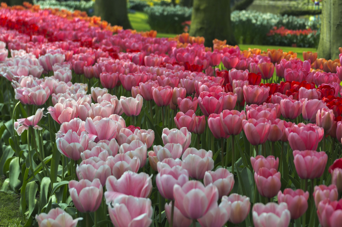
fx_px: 783
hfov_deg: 24.6
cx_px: 171
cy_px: 114
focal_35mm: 82
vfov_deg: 16.5
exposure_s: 1/160
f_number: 4.5
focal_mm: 55
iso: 100
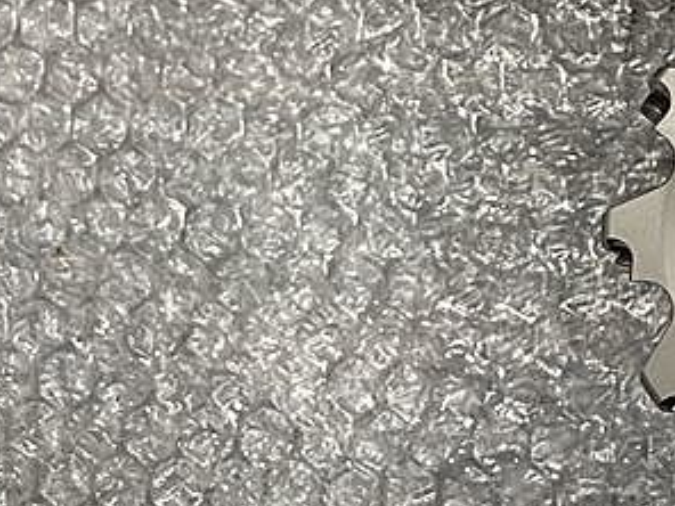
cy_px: -244
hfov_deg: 20.2
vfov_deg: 15.2
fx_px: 1755
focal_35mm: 90
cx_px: 844
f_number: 1.6
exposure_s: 1/50
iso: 80
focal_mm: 5.1
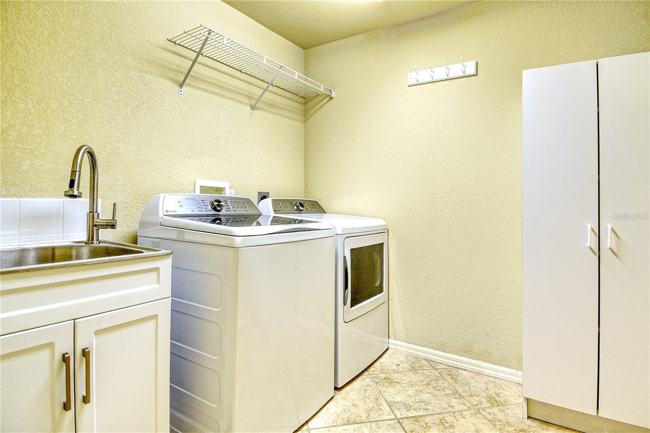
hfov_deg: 90.0
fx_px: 325
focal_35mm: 18
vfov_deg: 67.4
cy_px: 216
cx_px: 325
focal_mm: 12
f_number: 7.1
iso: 640
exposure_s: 1/1250
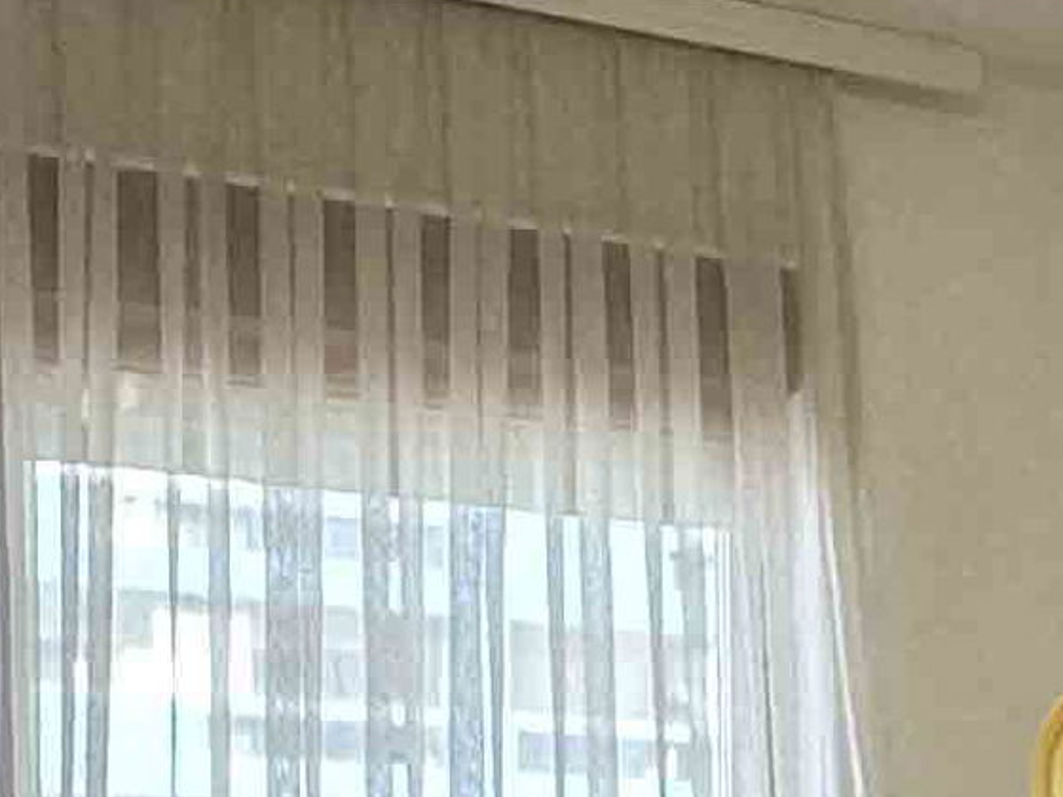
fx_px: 2948
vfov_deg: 14.2
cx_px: 1281
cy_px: 1285
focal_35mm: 96
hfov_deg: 19.3
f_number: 2.2
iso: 125
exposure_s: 1/100
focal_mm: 2.22
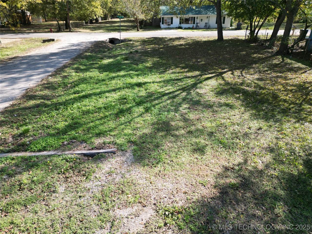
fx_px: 216
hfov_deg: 71.6
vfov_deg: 56.8
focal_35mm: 24
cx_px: 156
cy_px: 117
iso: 140
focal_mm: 6.72
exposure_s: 1/1000
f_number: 1.7
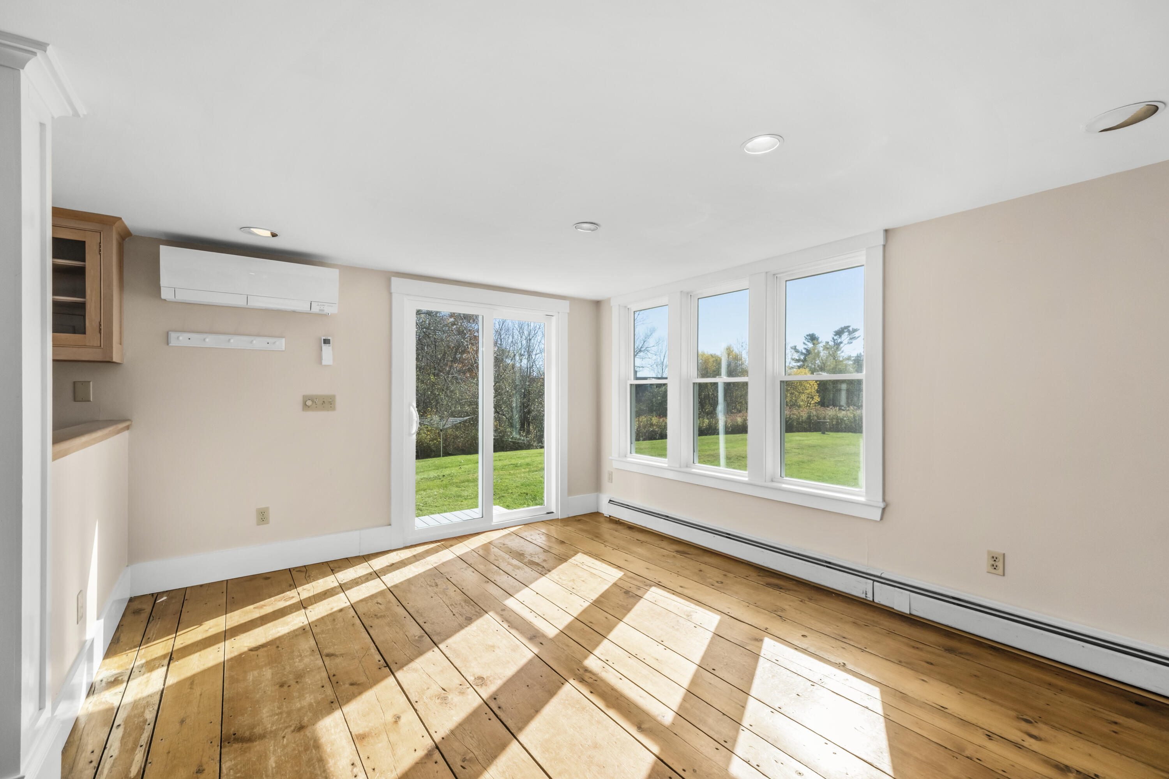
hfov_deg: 100.4
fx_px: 487
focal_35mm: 15
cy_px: 390
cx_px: 584
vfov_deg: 77.3
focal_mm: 9.7
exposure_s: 1/40
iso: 320
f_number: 8
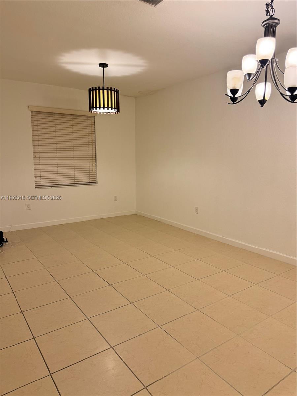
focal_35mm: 24
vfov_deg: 71.6
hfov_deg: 56.8
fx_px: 275
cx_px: 148
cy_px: 198
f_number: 1.78
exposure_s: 1/120
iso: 125
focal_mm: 6.76
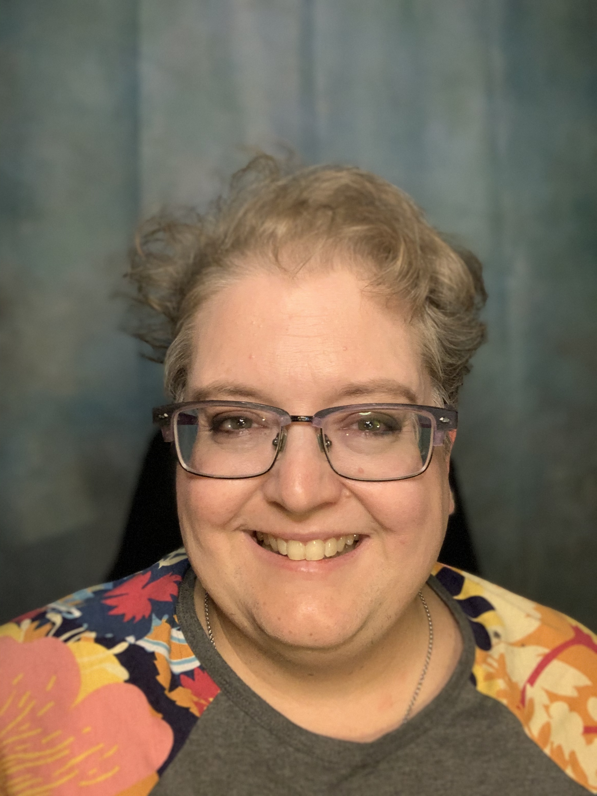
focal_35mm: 32
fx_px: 736
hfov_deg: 44.2
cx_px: 298
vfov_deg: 56.8
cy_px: 398
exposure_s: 1/30
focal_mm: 2.87
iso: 250
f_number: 2.2
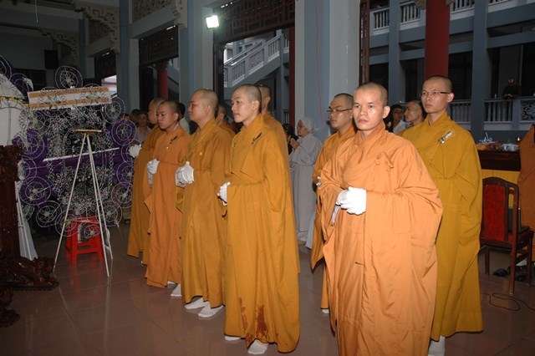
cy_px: 178
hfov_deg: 57.2
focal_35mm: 33
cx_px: 268
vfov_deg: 39.9
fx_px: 490
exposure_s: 1/60
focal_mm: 22
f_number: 4
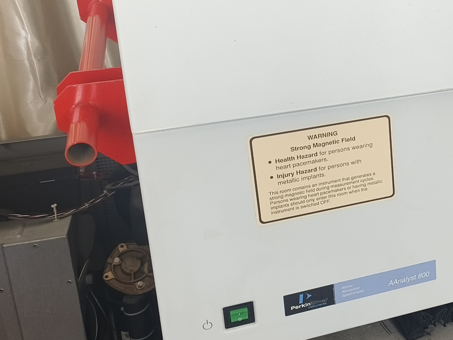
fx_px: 798
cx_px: 540
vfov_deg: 23.7
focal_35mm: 61
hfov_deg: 27.9
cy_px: 73
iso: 625
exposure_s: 1/100
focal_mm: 5.5
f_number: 1.75
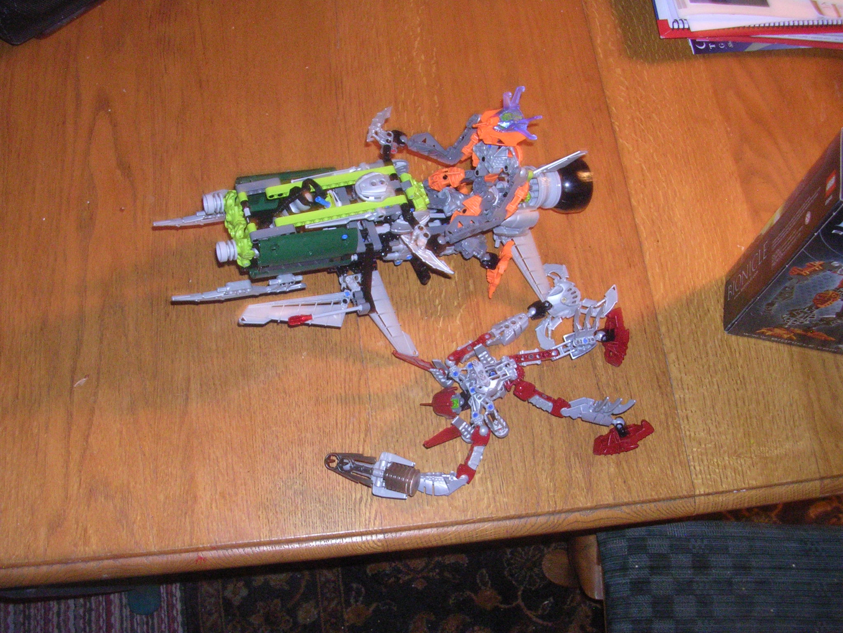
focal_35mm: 38
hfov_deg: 49.0
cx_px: 422
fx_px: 925
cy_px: 316
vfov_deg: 37.7
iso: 200
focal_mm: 5.8
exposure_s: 1.5
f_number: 2.8
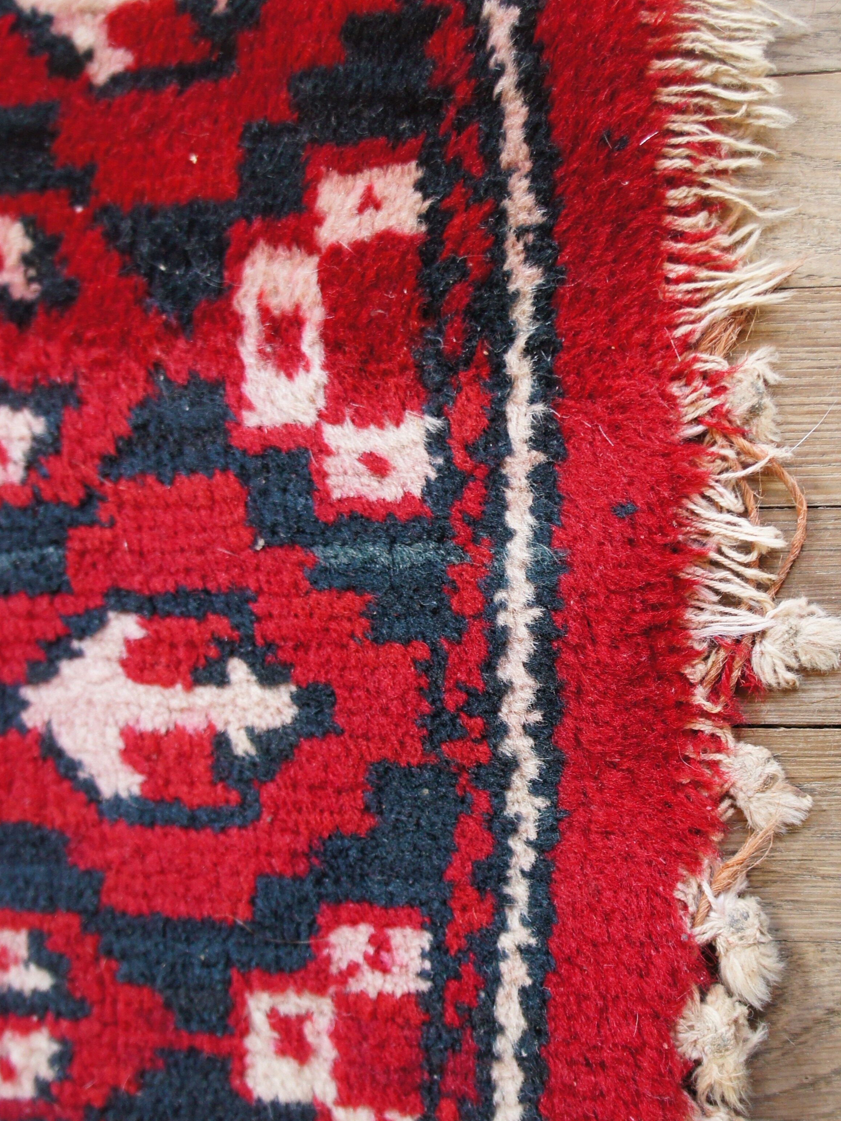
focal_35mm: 44
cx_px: 542
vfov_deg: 43.1
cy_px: 539
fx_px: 1418
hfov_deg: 32.8
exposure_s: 1/60
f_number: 4
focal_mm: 19
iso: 800
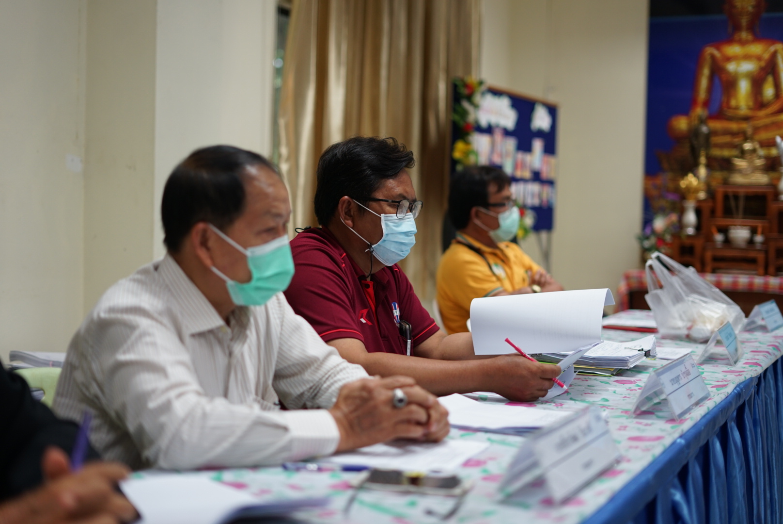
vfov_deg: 27.0
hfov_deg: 39.6
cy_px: 262
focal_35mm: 50
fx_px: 1088
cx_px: 392
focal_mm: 50
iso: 400
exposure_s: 1/160
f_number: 2
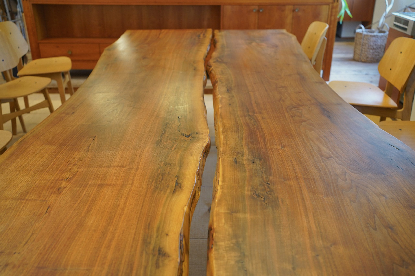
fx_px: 403
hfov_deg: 54.4
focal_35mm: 35
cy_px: 138
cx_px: 208
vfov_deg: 37.9
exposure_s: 1/40
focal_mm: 35
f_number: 4
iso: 800
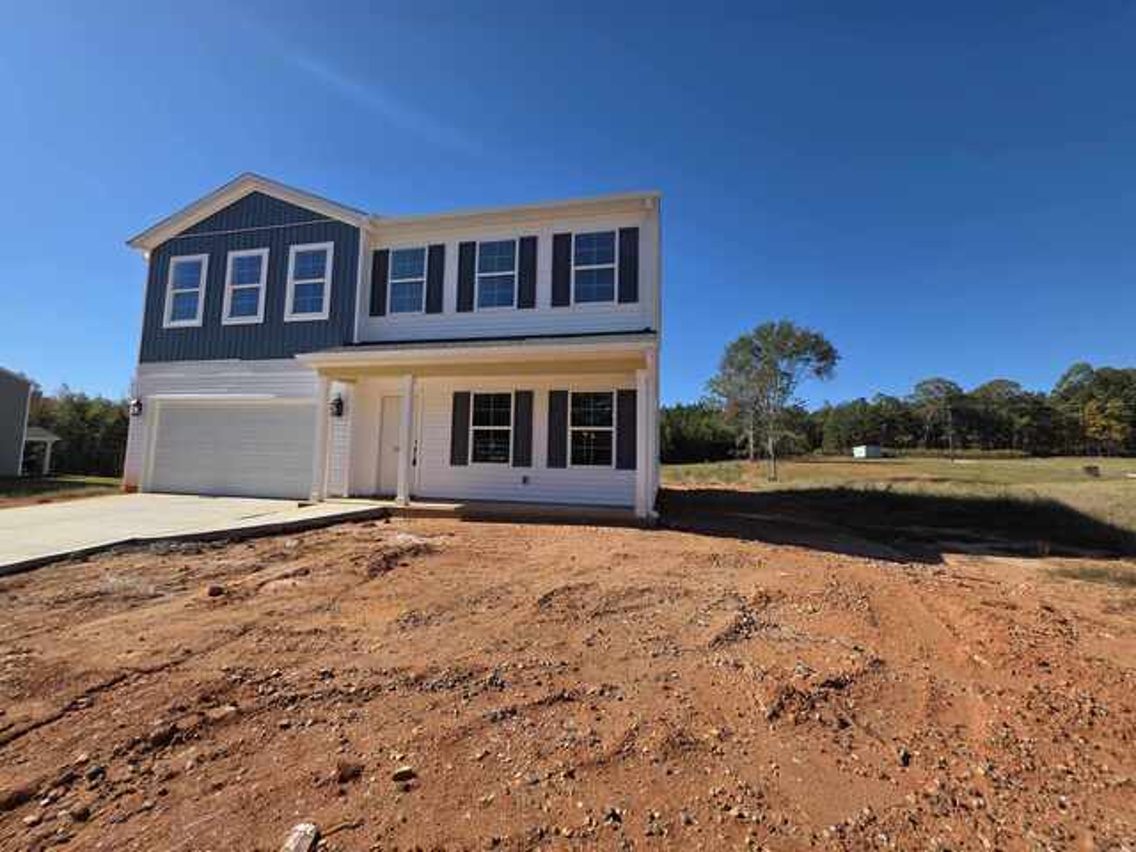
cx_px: 568
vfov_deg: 89.9
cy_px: 426
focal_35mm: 13
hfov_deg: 106.2
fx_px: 427
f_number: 1.9
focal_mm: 2.2
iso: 40
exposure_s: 1/2410
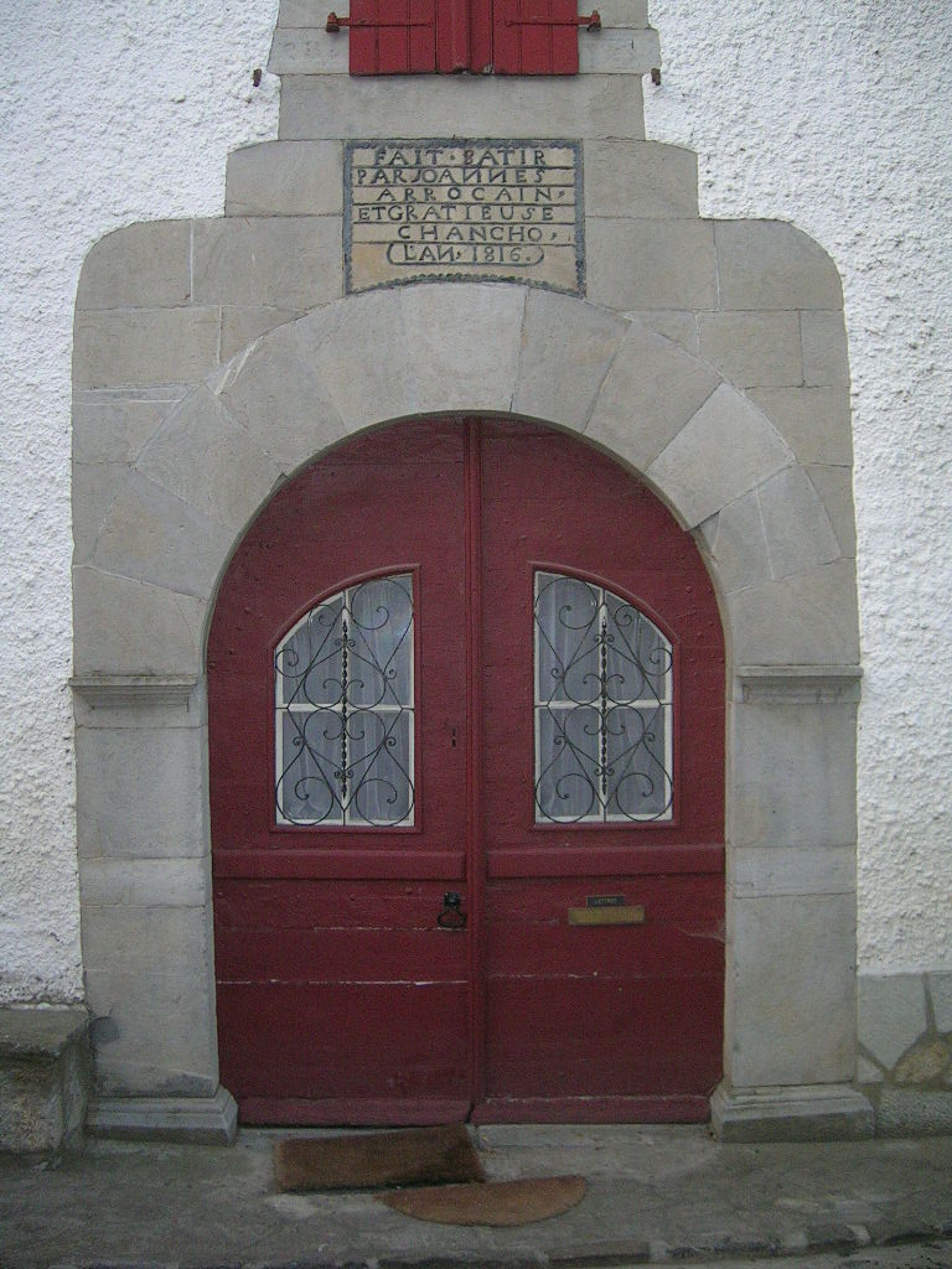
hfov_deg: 40.7
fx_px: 1283
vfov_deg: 52.6
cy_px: 634
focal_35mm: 35
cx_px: 476
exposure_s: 1/60.1
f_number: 2.8
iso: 150
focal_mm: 5.4
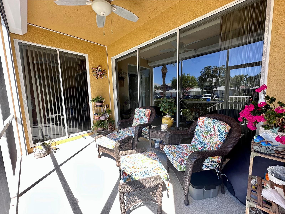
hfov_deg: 102.1
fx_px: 115
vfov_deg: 85.7
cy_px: 107
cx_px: 142
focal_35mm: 14
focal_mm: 2.22
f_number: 2.2
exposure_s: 1/99
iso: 40
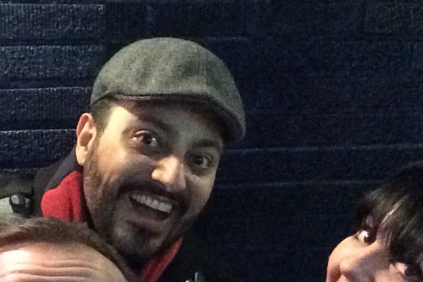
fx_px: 787
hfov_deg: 29.4
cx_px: 88
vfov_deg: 19.9
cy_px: 260
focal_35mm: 67
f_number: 2.4
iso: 1600
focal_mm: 2.15
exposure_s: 1/15
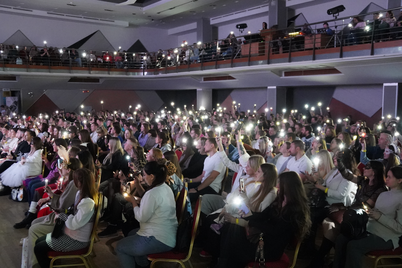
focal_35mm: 31
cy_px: 134
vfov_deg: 42.3
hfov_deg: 60.3
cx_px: 201
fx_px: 346
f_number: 4
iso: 12800
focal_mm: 21
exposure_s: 1/100
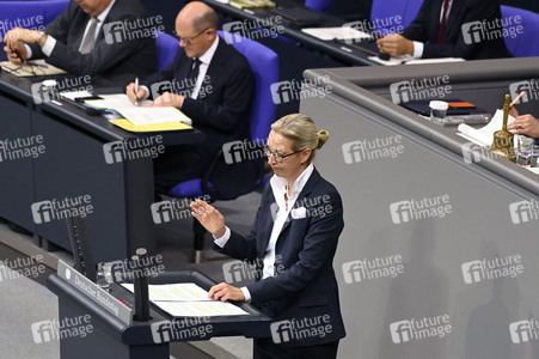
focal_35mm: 250
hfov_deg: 8.2
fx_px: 3740
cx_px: 270
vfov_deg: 5.5
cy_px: 180
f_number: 5.6
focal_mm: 250
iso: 8000
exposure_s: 1/320
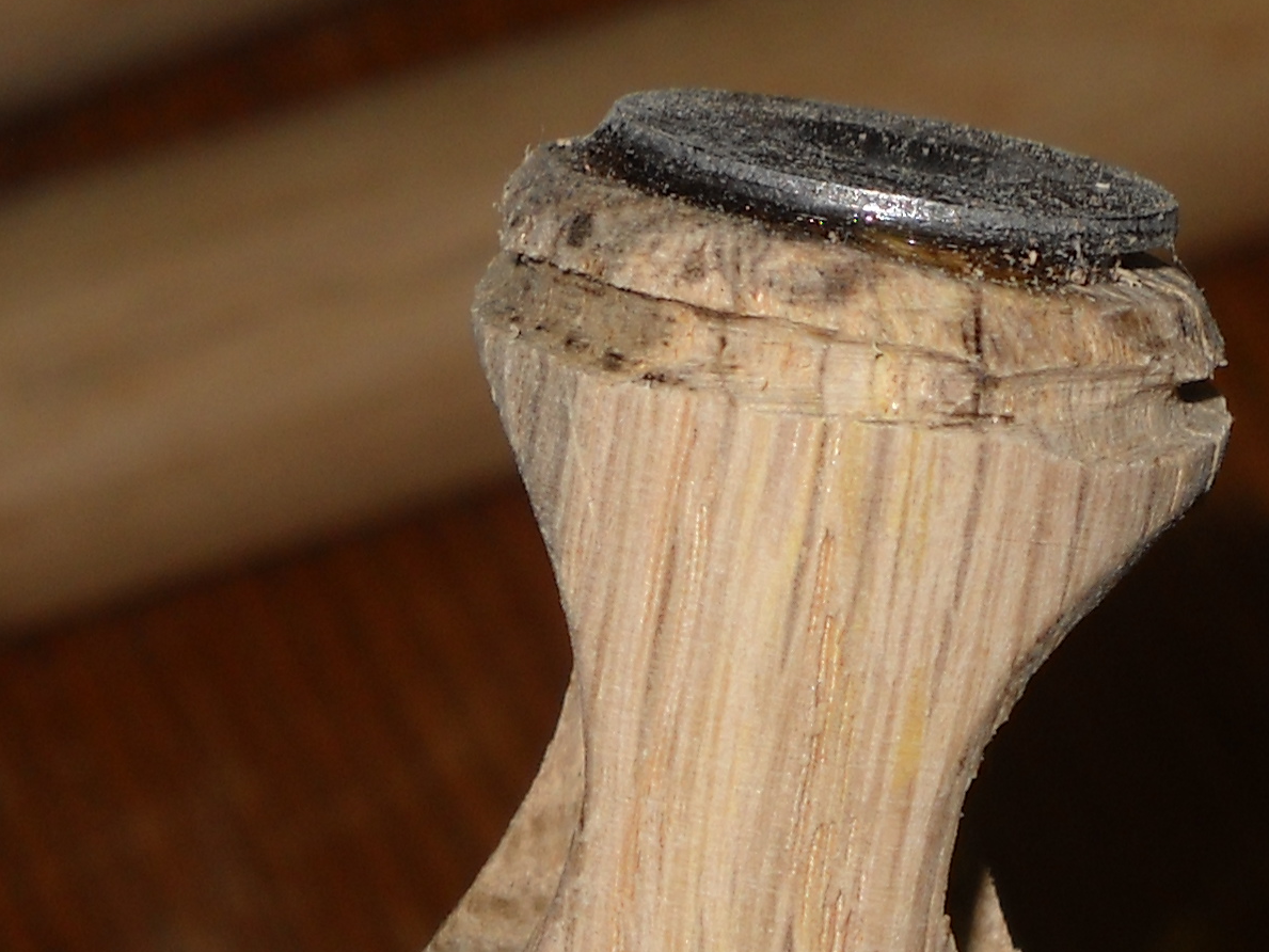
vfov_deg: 6.0
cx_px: 1020
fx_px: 9056
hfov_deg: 8.0
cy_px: 573
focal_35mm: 247
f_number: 8.5
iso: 64
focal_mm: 14.9
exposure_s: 1/60
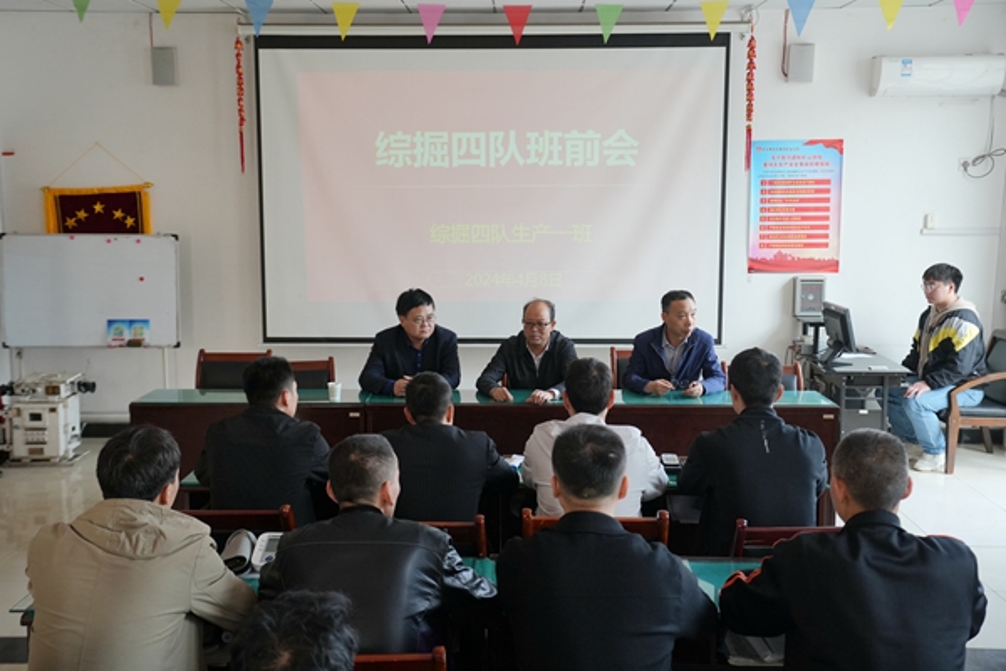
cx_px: 503
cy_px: 336
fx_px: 950
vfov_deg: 38.9
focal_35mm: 34
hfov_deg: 55.8
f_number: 4
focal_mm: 34
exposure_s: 1/160
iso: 1600
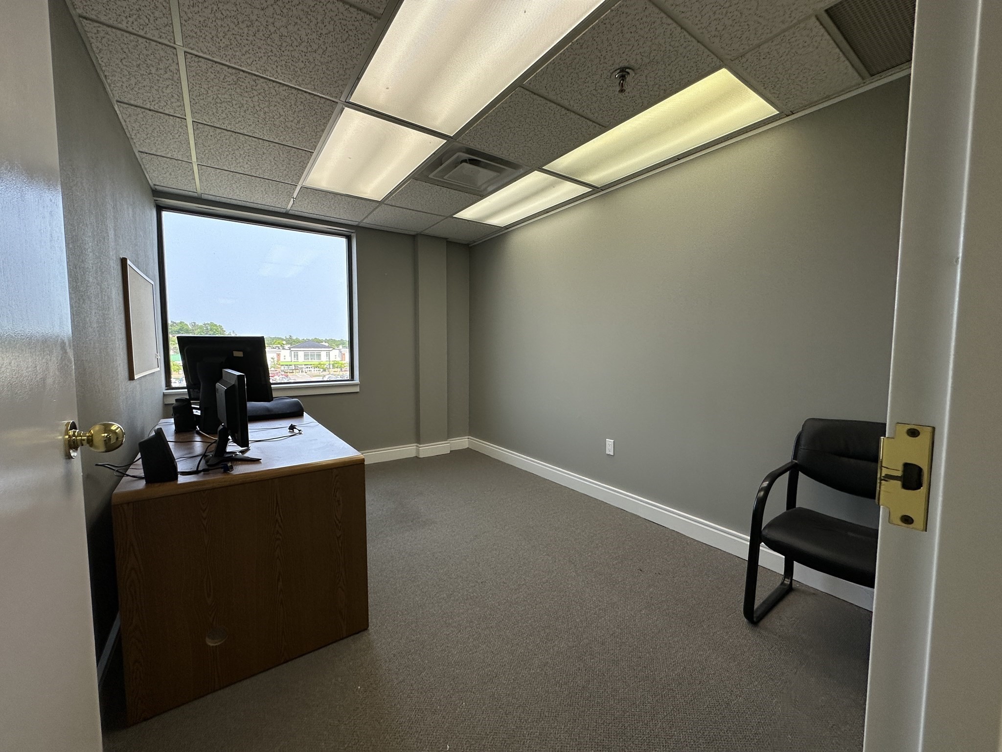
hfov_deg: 102.1
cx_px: 501
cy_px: 376
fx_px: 405
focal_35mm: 14
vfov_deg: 85.7
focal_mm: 2.22
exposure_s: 1/195
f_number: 2.2
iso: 40
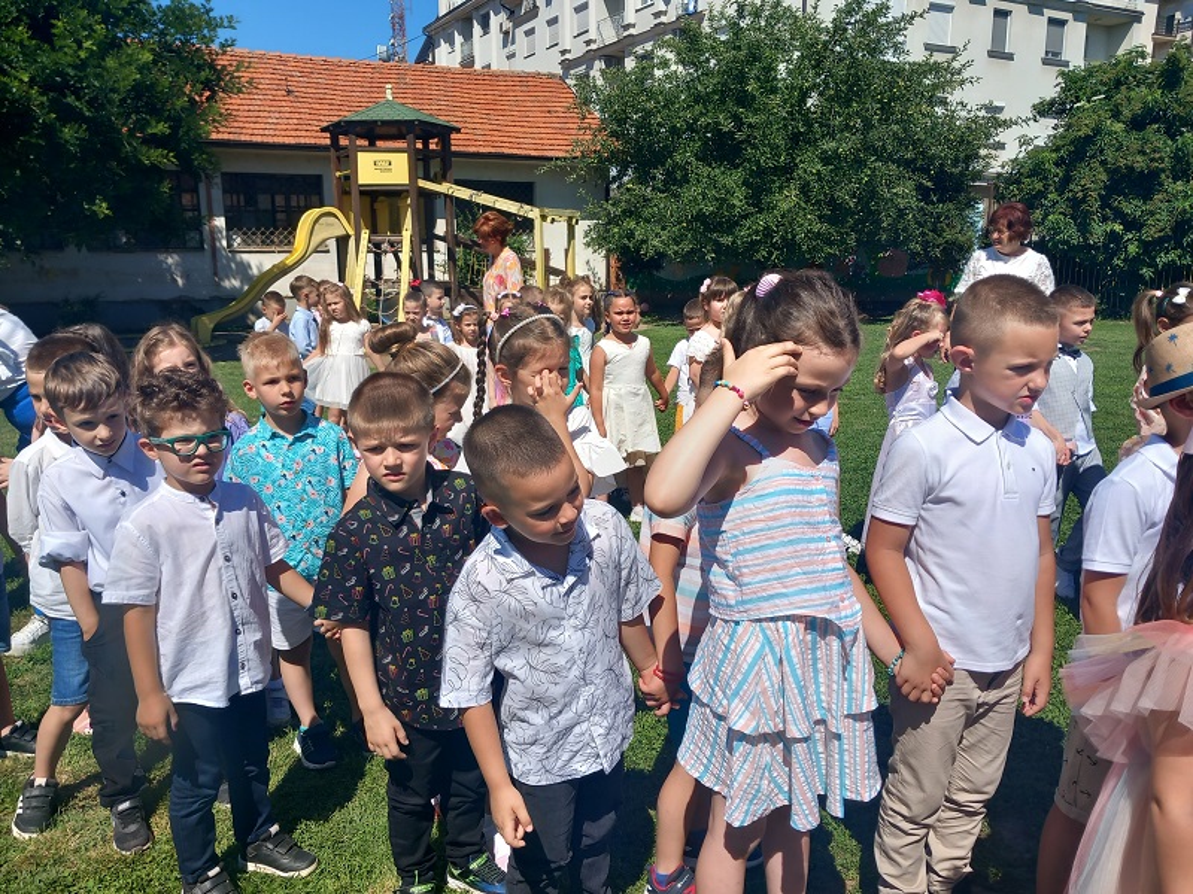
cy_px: 447
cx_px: 596
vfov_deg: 51.4
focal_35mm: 27
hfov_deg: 65.3
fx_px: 931
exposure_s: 1/597
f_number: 1.8
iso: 20
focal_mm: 4
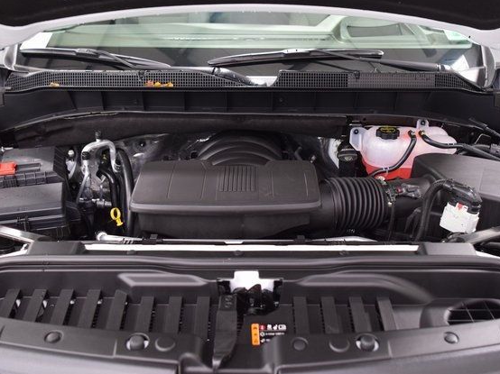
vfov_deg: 35.9
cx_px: 245
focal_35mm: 40
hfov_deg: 46.8
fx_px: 578
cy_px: 183
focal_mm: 24
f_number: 2.8
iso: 1600
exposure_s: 1/50
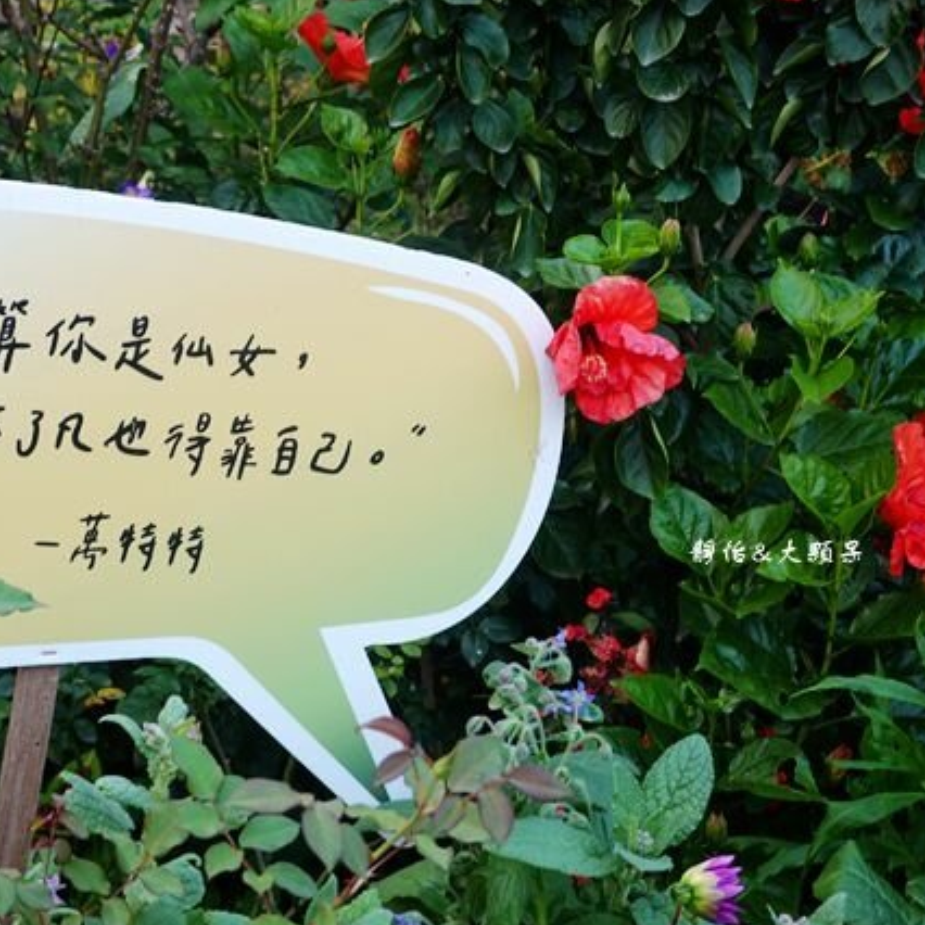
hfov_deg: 20.8
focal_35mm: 83
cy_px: 464
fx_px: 2509
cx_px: 276
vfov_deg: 20.9
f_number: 4
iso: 200
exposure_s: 1/80
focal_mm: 23.39
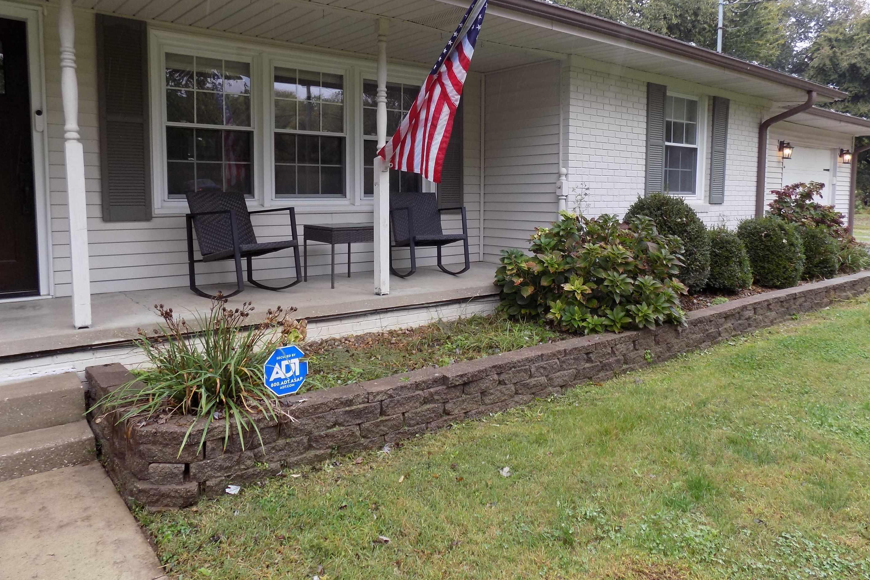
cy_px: 255
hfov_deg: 69.4
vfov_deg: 49.4
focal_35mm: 26
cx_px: 448
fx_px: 628
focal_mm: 4
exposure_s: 1/60
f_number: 3.1
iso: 80
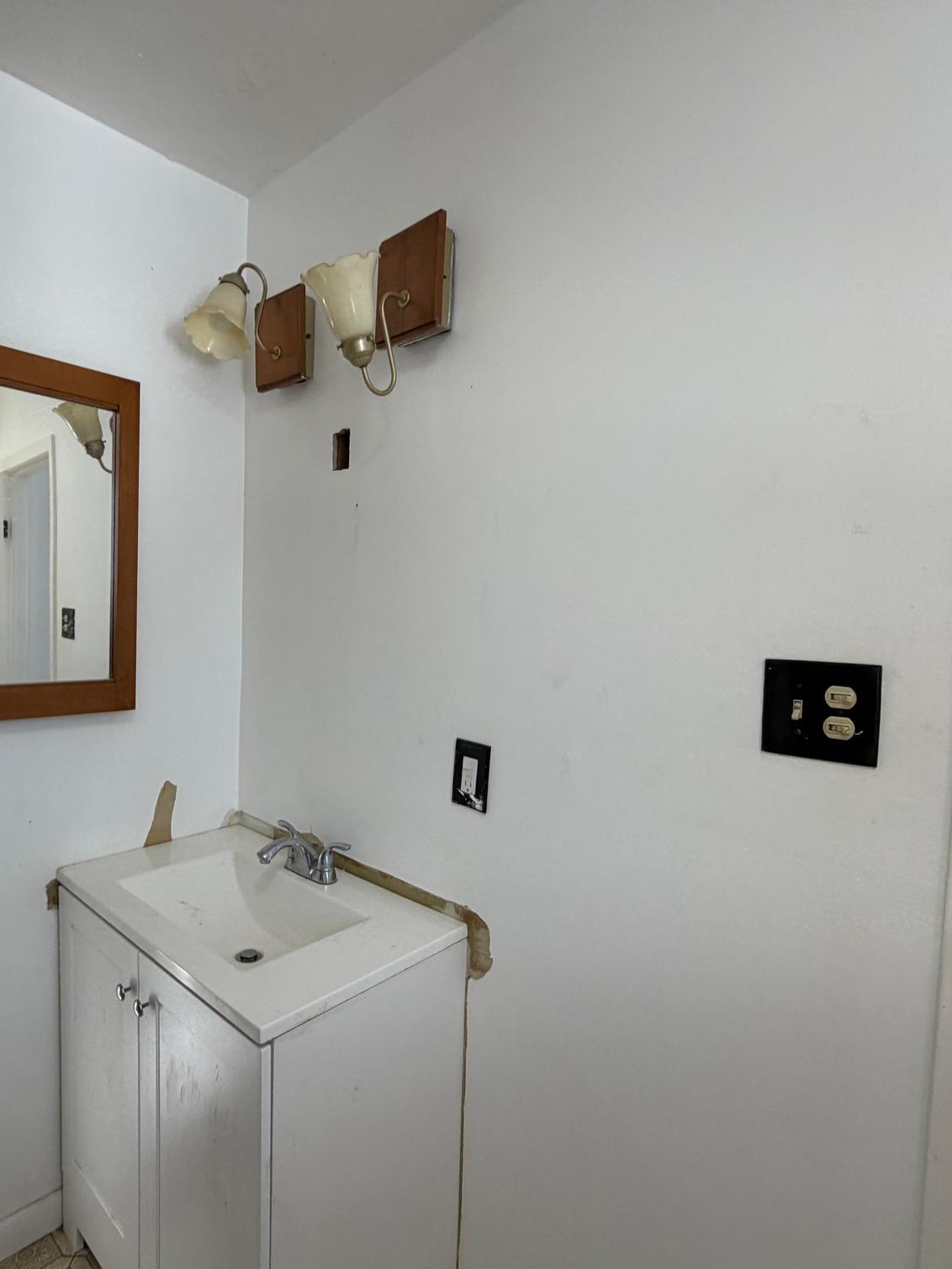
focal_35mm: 19
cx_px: 372
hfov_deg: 67.9
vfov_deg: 84.7
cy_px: 644
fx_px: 697
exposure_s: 1/121
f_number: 2.2
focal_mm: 2.22
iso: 80
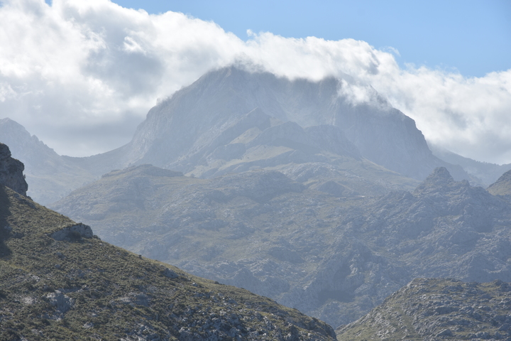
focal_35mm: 108
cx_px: 256
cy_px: 170
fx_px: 1533
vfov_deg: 12.7
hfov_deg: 18.9
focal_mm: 72
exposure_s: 1/500
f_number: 8
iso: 100
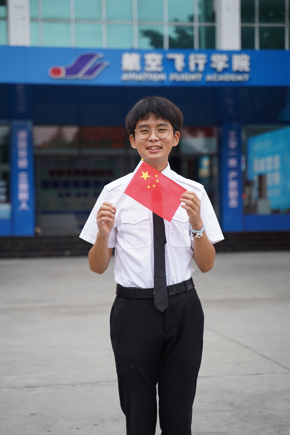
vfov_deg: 27.0
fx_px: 906
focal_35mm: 75
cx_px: 145
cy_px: 218
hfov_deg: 18.2
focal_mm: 75
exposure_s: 1/640
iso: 250
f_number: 2.8
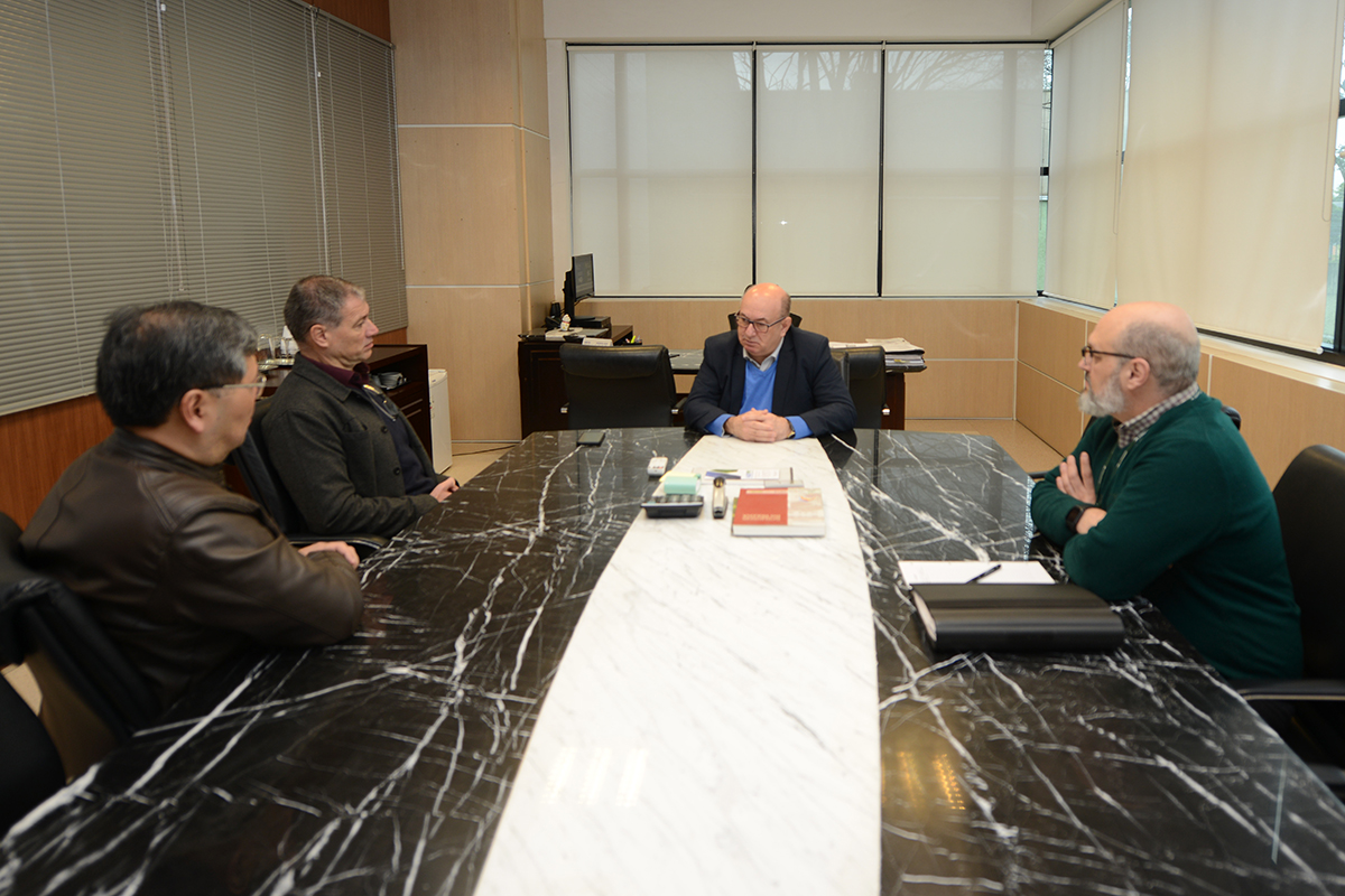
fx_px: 710
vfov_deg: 64.6
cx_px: 672
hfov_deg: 86.9
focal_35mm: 19
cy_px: 448
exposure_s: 1/60
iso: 250
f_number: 2.8
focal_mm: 19
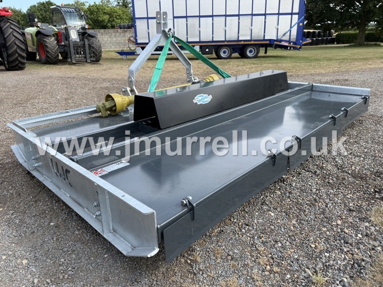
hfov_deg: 71.6
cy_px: 144
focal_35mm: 24
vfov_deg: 56.8
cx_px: 192
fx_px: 266
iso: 80
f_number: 1.78
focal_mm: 6.76
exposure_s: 1/2000
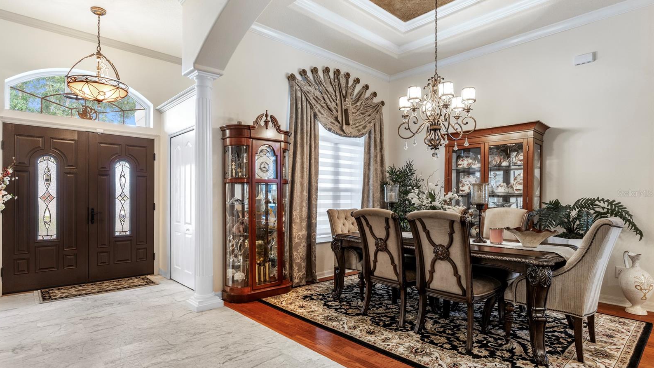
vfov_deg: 57.0
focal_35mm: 20
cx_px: 325
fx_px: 339
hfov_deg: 88.0
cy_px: 193
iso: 400
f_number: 11
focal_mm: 18.5
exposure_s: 3.2
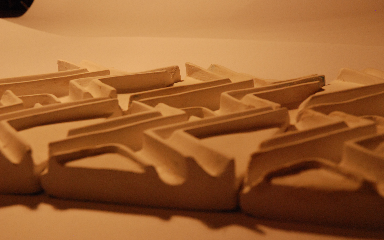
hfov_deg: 24.1
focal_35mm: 86
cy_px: 120
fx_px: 900
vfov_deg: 15.2
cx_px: 192
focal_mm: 56
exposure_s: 1/100
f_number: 9
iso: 1250
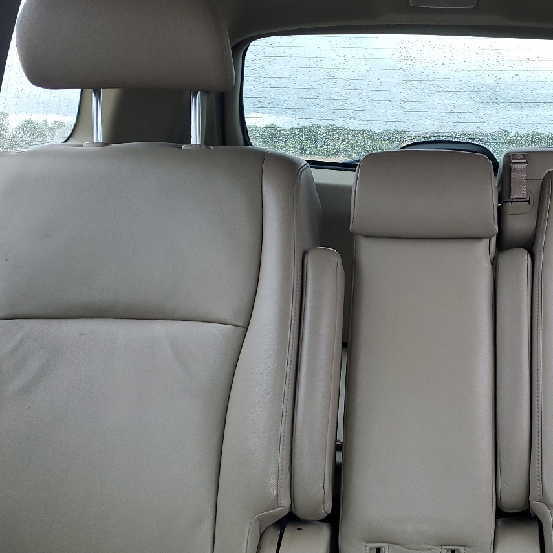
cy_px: 321
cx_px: 428
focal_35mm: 43
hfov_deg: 38.0
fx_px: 777
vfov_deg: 39.1
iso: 69
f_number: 1.5
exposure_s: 1/60.2
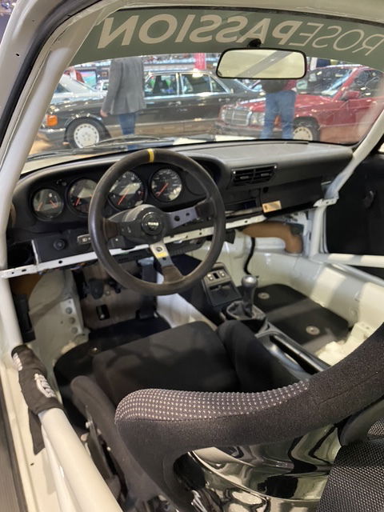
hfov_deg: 53.1
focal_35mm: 26
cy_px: 256
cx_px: 192
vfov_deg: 67.3
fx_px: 385
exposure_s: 1/33
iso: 500
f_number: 1.8
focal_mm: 4.25
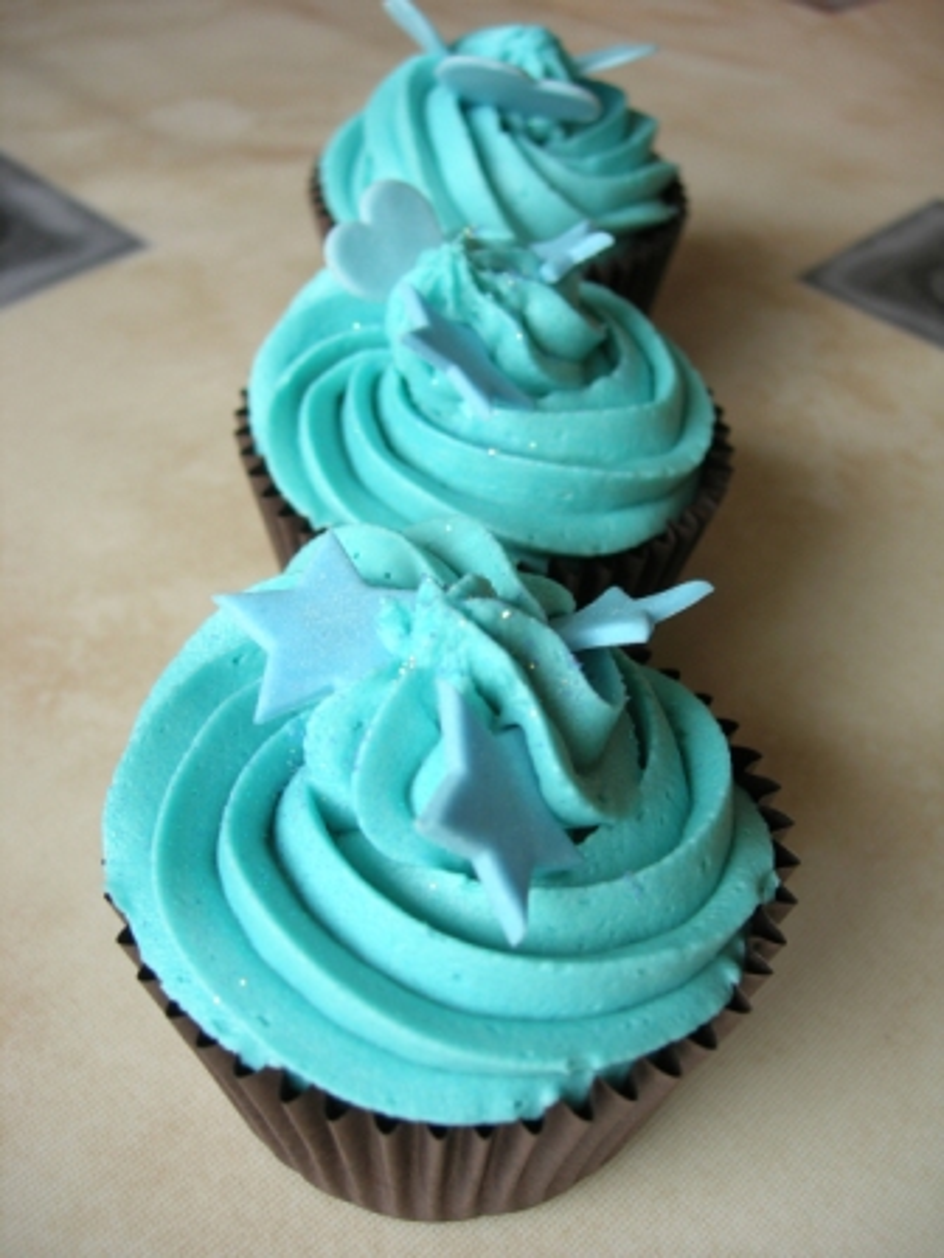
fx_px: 1382
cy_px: 629
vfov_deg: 49.0
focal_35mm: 38
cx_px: 472
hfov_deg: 37.7
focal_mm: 7.8
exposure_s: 1/49.3
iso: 64
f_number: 2.8
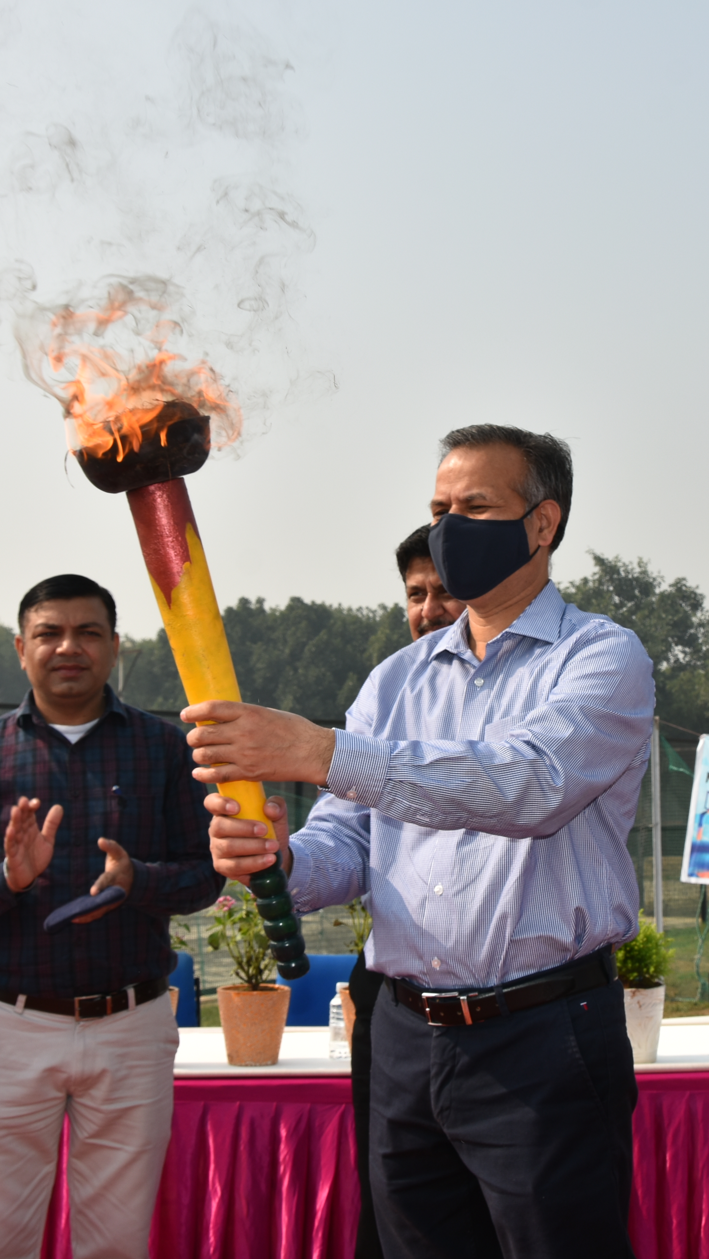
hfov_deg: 24.7
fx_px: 1604
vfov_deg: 42.9
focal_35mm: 48
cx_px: 507
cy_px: 618
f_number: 9
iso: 100
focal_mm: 20
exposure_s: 1/250
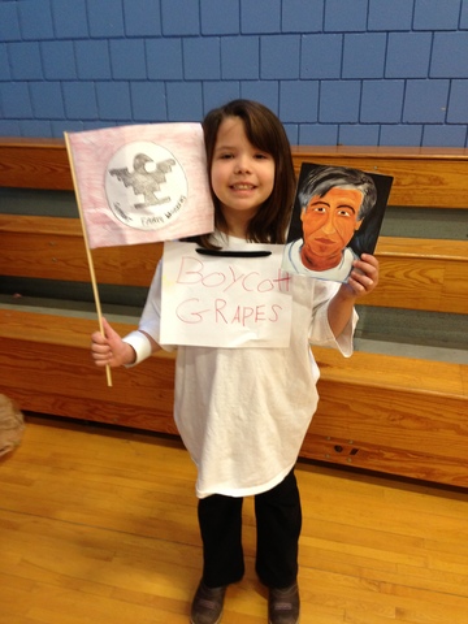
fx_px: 595
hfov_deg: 42.9
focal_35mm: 33
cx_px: 234
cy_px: 312
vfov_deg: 55.4
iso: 125
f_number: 2.4
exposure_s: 1/20
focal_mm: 4.13
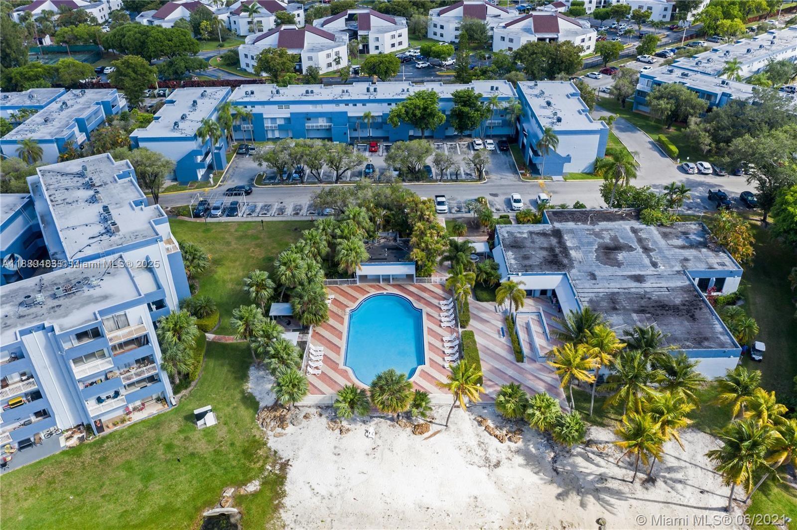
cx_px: 398
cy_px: 265
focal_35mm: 28
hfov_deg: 65.5
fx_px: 620
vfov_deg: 46.4
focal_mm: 10.26
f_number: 5
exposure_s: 1/240
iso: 100
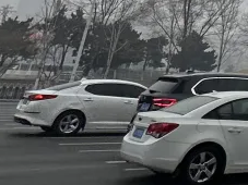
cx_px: 493
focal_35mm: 89
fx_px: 637
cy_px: -162
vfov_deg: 14.3
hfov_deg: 16.7
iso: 40
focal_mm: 2.22
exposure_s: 1/463
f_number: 2.2
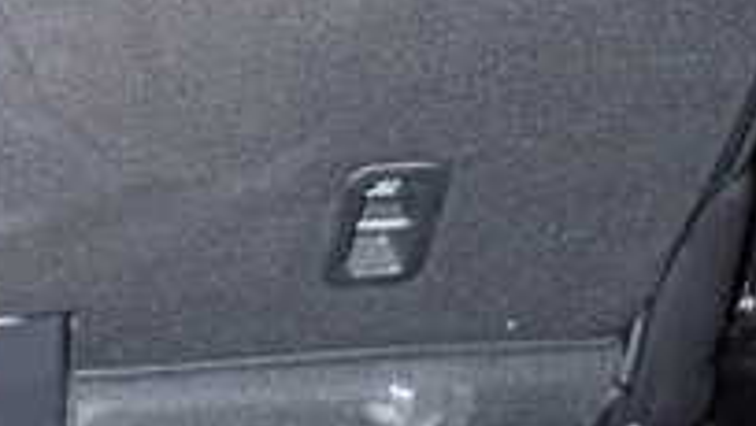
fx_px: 1925
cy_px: 19
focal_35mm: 96
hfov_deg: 22.0
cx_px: 167
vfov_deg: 12.5
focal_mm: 5.4
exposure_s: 1/30
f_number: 2.3
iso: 800
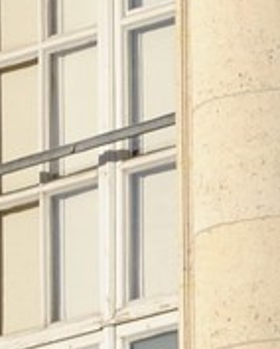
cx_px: -739
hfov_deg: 1.0
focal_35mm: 1609
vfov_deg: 1.2
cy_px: 286
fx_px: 16638
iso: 200
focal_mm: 190
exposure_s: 1/320
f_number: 9
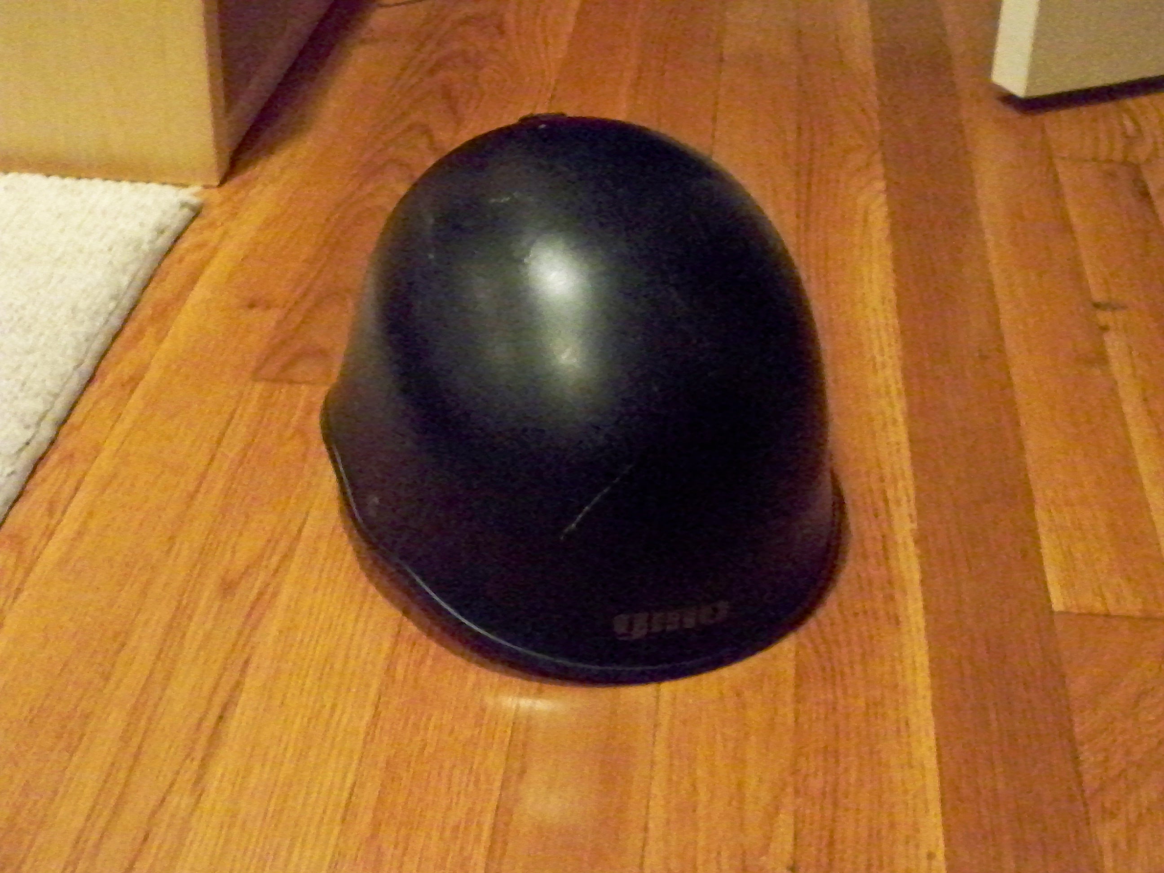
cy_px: 436
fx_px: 1849
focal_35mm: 55
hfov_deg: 34.9
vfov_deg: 26.6
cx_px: 582
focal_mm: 9.7
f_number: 4
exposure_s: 1/80
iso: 3200
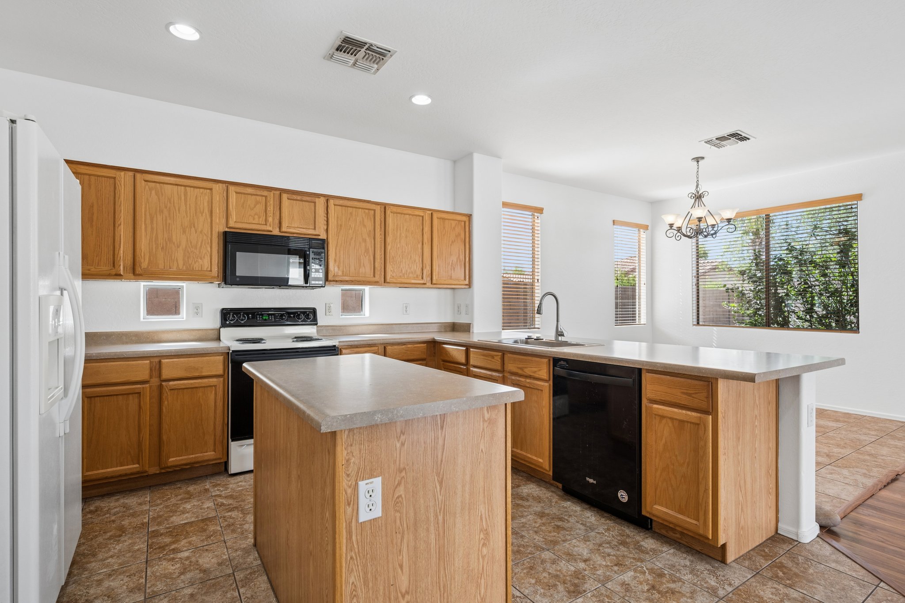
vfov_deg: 68.9
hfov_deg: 91.6
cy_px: 302
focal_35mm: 18
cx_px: 452
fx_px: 440
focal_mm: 17.5
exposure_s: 1/80
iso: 320
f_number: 8
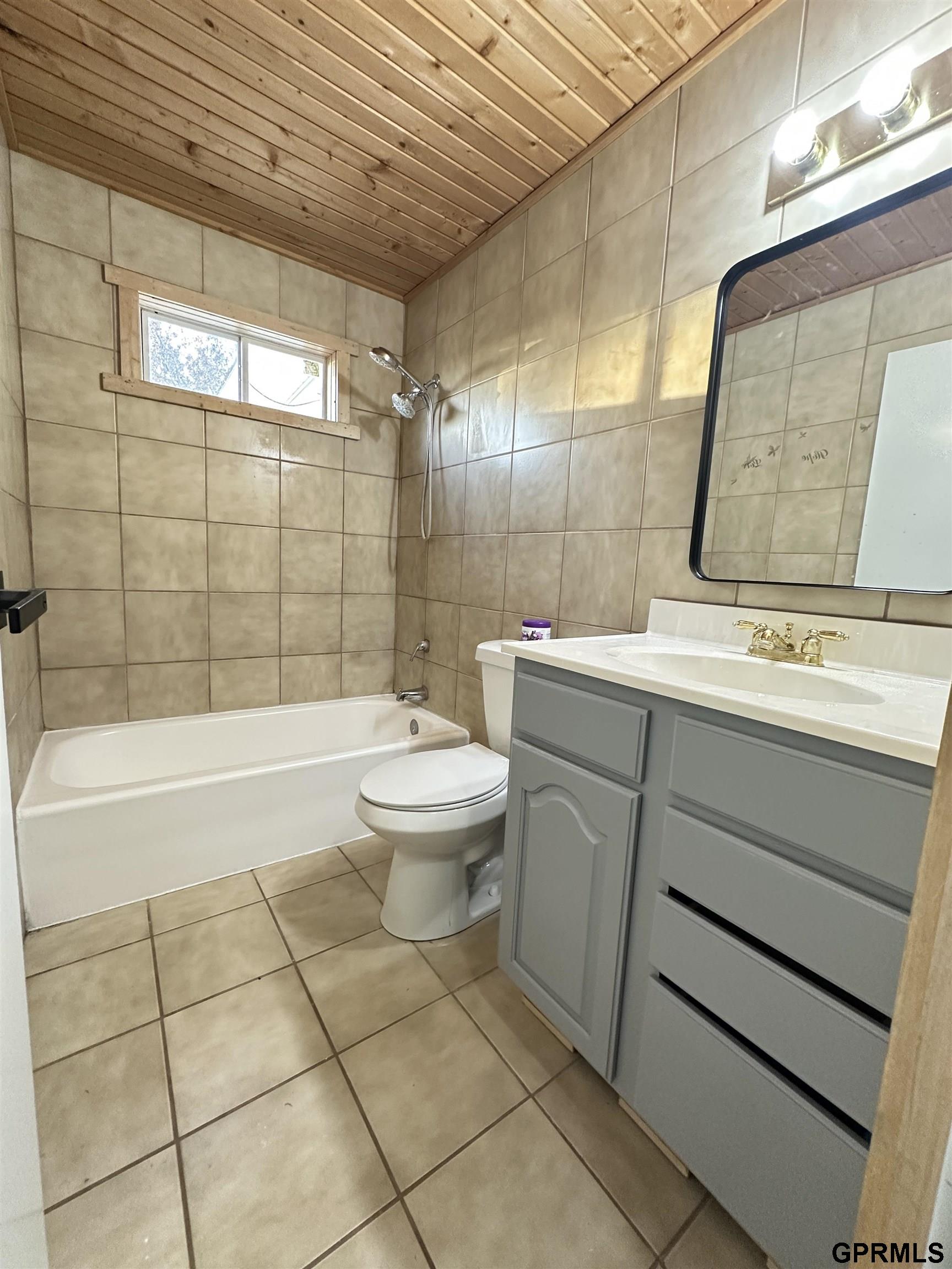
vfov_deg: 102.1
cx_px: 476
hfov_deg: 85.7
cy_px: 634
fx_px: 513
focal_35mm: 14
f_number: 2.2
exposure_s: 1/60
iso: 400
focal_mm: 2.22
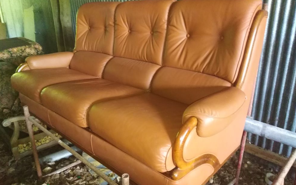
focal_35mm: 28
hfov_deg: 66.5
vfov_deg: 44.5
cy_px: 91
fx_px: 226
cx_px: 149
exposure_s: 1/15
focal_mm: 3.46
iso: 1101
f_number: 2.2
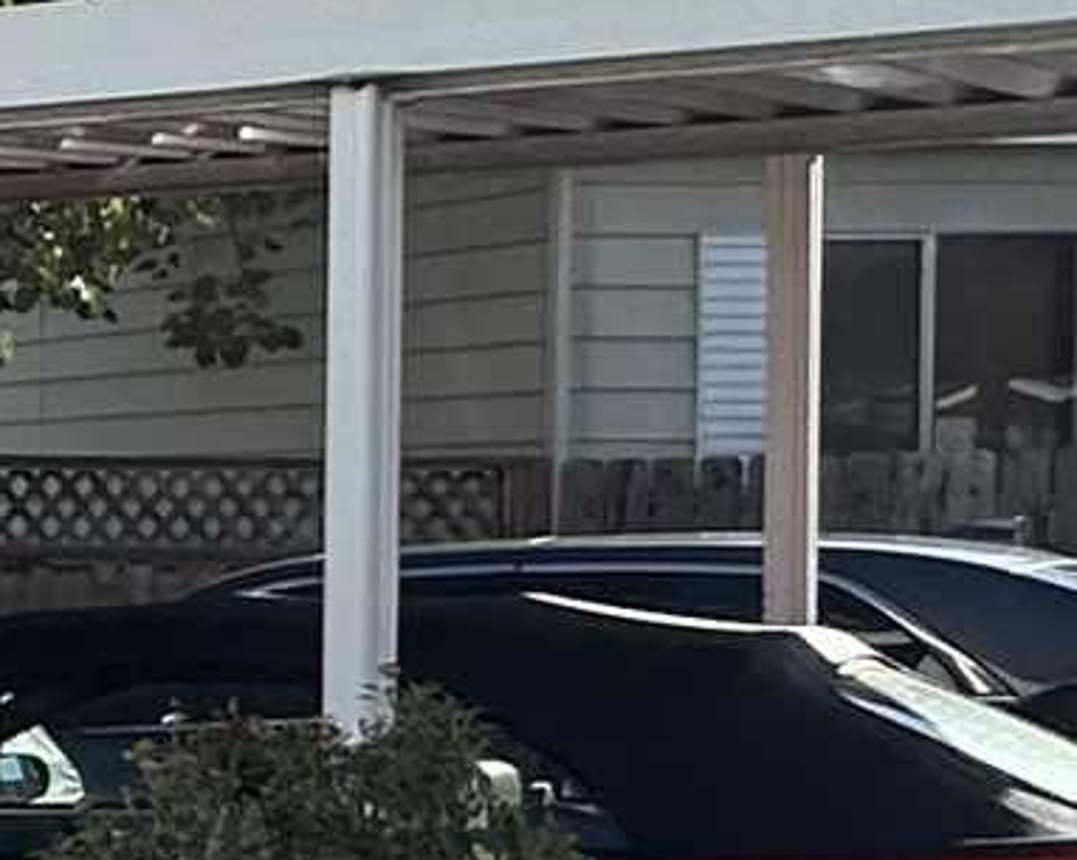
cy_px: 606
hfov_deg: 11.7
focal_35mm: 110
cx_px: -1945
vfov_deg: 14.0
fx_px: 3504
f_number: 2.2
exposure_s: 1/1795
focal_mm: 2.22
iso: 50
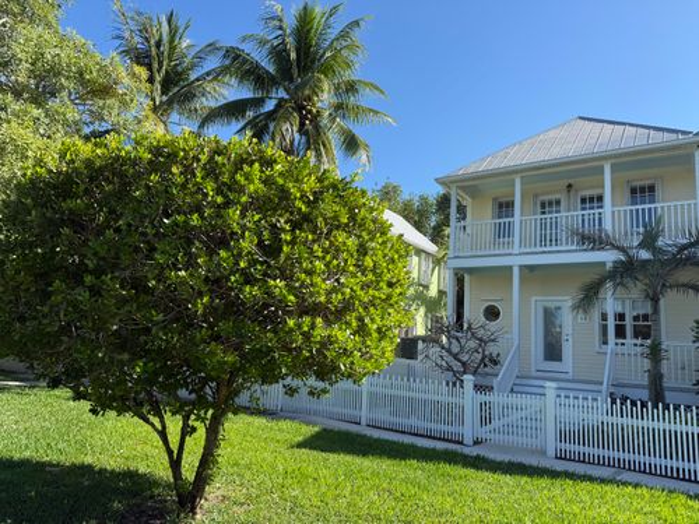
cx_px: 350
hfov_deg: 71.6
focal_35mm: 24
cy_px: 262
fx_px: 485
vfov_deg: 56.8
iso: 80
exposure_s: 1/2232
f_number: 1.78
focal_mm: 6.76
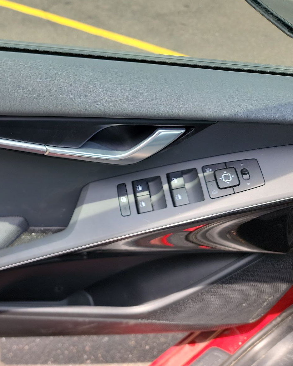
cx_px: 63
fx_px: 347
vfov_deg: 55.7
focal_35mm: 32
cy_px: 180
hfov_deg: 43.8
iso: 50
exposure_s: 1/193
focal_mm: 6.7
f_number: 1.8
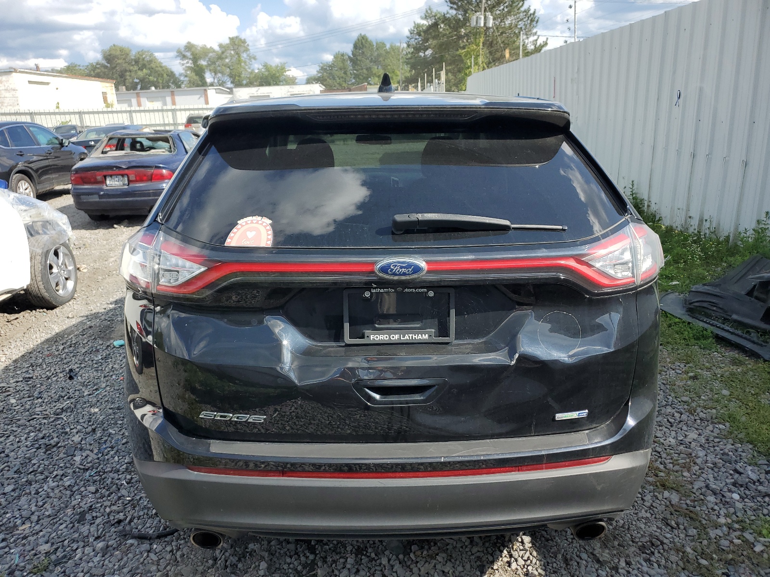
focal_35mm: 26
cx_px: 385
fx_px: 578
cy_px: 288
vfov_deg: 53.1
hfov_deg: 67.3
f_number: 1.5
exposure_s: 1/2000
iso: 50
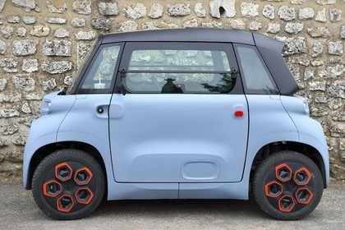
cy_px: 115
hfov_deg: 34.5
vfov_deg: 23.4
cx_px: 172
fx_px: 556
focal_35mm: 58
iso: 200
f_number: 6.3
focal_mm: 58
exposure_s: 1/320
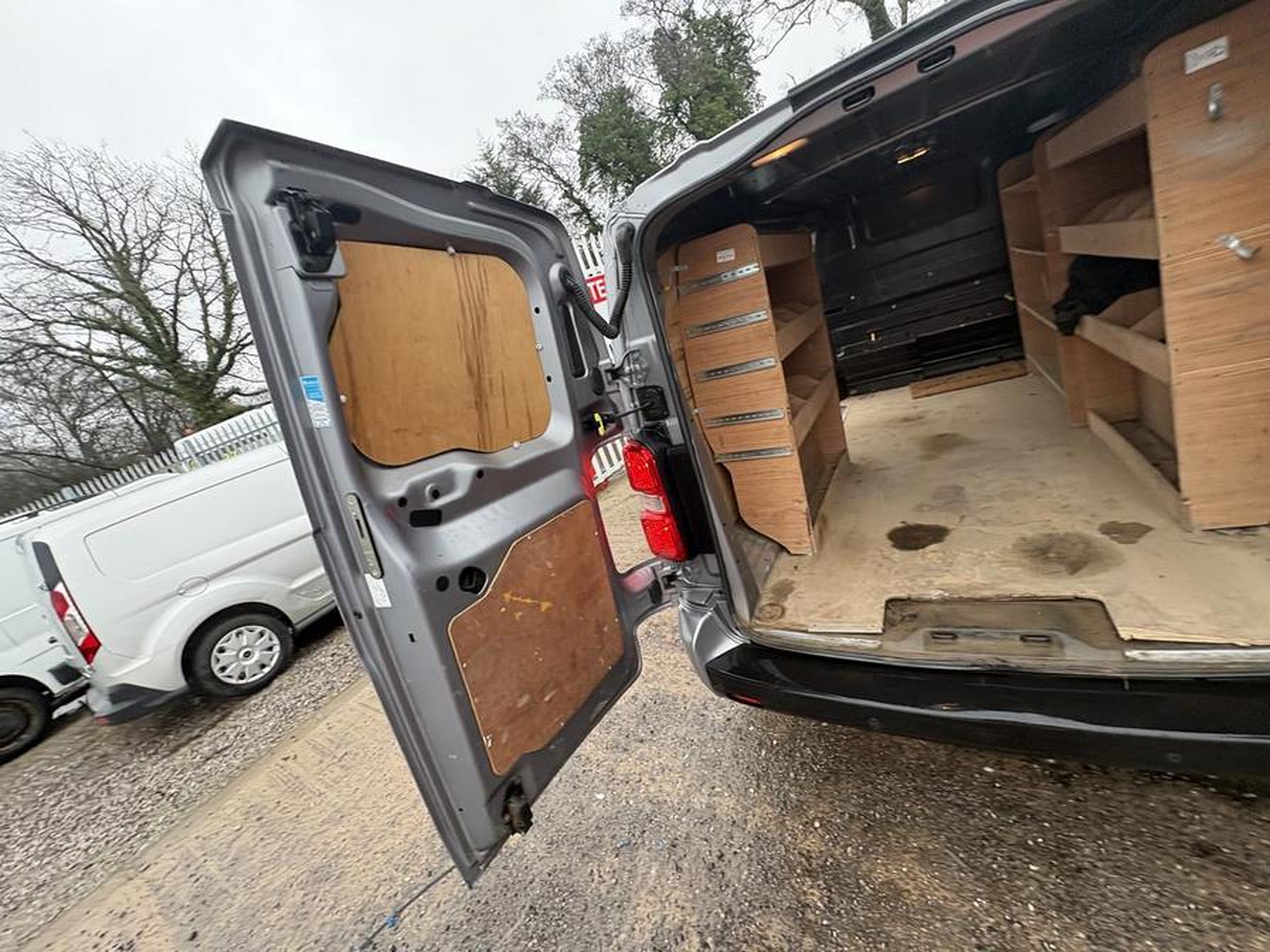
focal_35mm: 14
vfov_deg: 85.7
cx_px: 635
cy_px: 476
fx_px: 514
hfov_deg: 102.1
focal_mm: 2.22
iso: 125
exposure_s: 1/99
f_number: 2.2
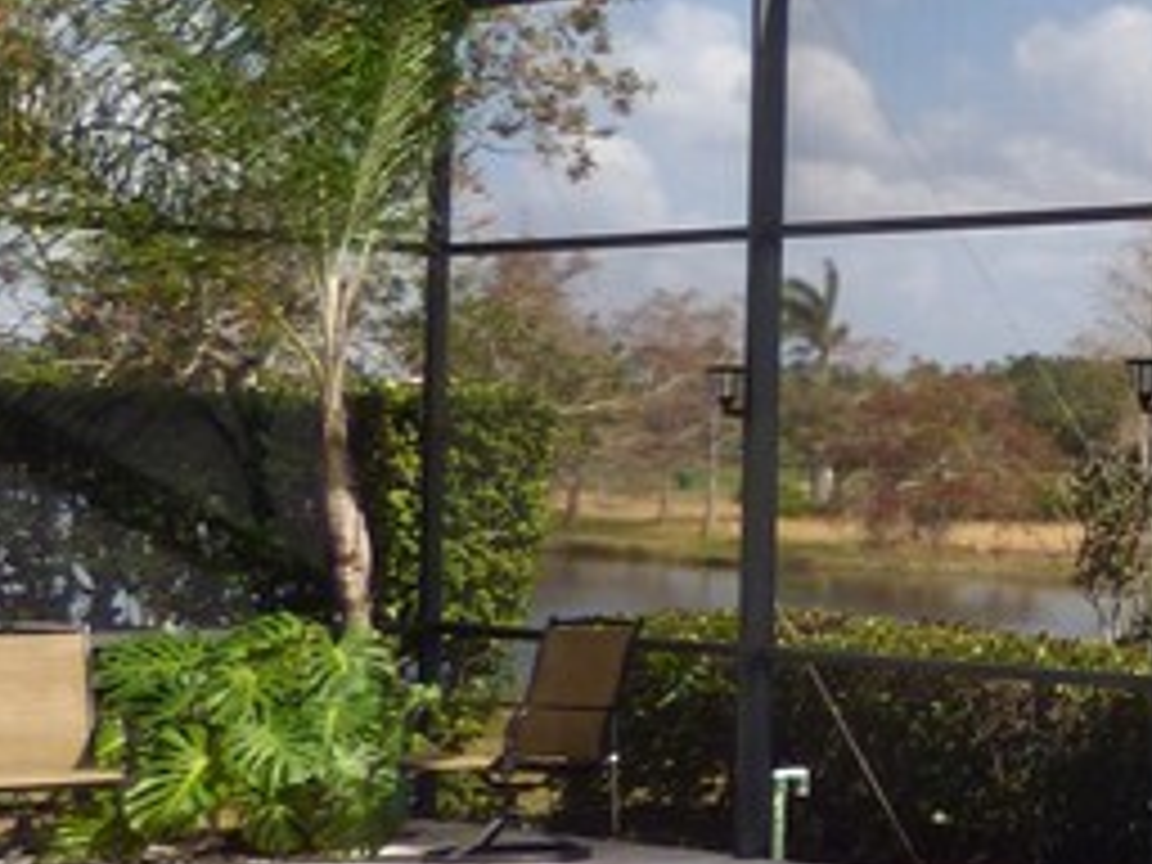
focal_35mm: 80
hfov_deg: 19.4
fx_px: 2662
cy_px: 428
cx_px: 1976
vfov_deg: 18.4
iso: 100
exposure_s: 1/1000
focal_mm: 3.58
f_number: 2.8
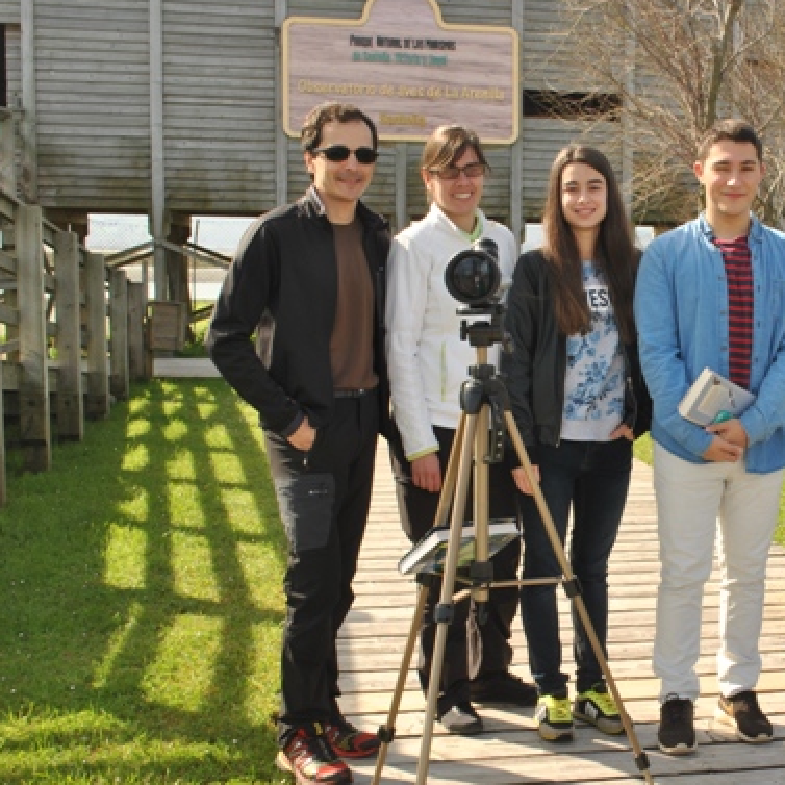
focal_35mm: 52
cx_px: 650
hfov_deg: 31.8
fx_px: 1334
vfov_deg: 32.7
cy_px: 444
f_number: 13
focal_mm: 24
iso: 100
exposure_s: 1/50
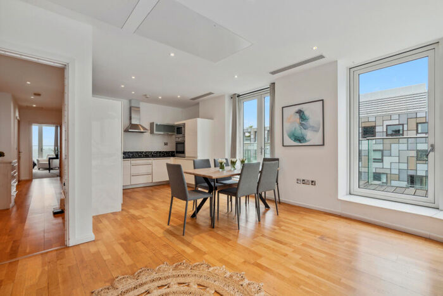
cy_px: 148
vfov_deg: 73.8
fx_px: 197
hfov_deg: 96.7
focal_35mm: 16
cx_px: 222
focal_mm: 16
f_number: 11
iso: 400
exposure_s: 1/30
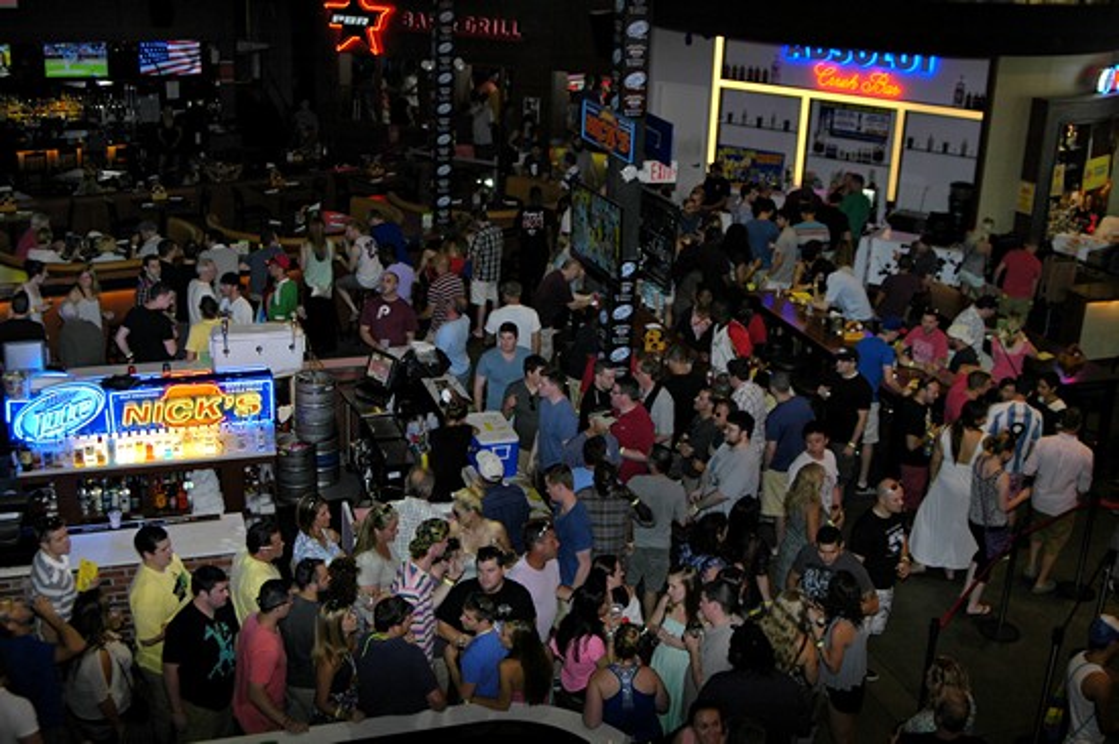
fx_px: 1305
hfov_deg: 46.4
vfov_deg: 31.9
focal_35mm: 42
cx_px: 560
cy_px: 372
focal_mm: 28
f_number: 4
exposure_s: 1/60
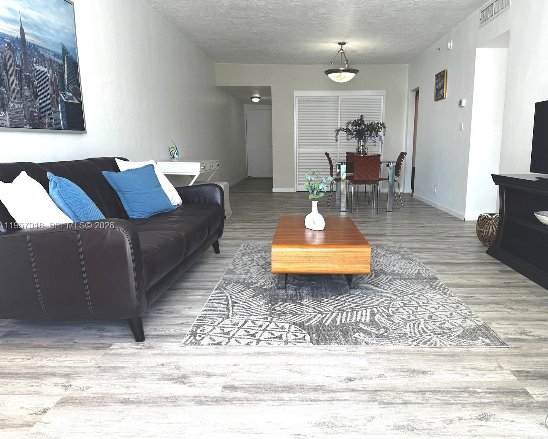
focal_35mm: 26
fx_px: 422
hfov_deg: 65.9
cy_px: 226
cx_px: 300
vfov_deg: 54.9
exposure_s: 1/125
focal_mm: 6.76
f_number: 1.78
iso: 50
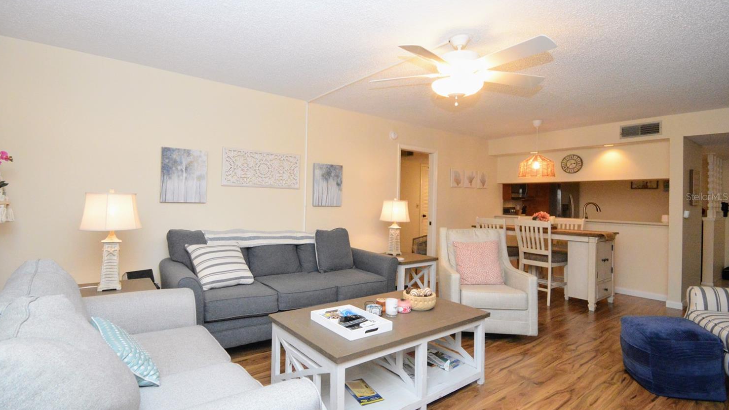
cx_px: 335
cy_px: 197
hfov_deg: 95.7
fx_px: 329
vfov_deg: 63.9
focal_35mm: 17
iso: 3200
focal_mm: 10
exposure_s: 1/160
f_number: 7.1
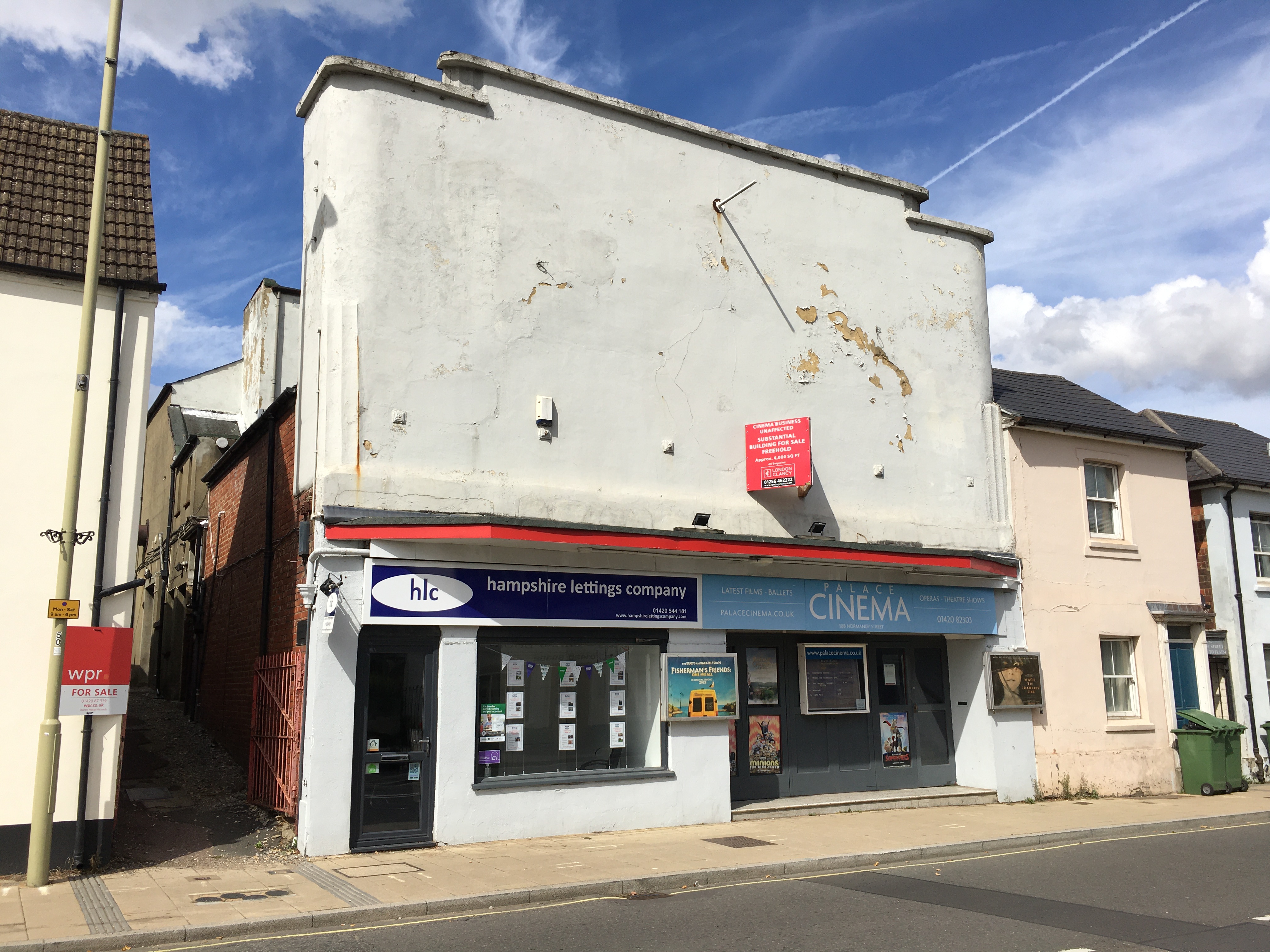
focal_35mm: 29
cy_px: 476
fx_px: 1064
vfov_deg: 48.2
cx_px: 635
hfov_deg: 61.7
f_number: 2.2
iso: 25
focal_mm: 4.15
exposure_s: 1/2024
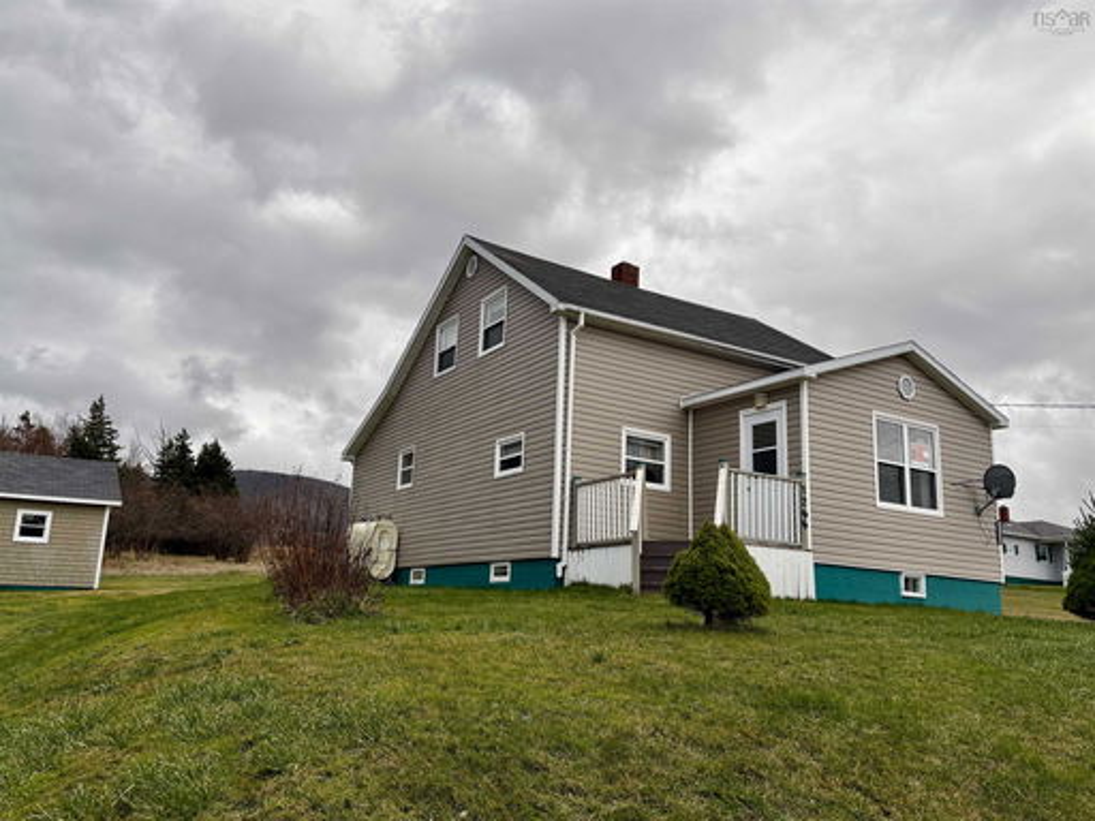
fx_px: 822
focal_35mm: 26
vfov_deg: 53.1
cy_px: 410
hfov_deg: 67.3
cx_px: 548
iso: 40
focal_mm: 5.96
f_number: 1.6
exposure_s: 1/286
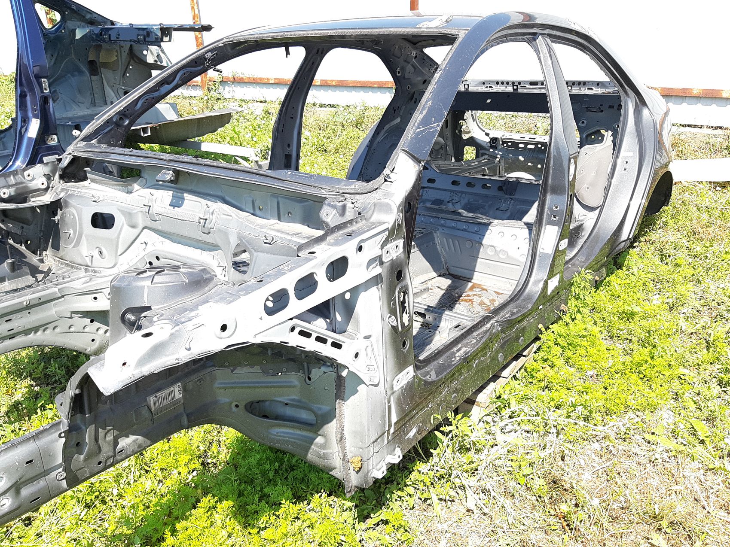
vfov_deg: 51.3
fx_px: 569
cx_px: 365
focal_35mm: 27
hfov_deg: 65.3
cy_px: 274
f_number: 1.7
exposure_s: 1/616
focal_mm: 3.93
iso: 40
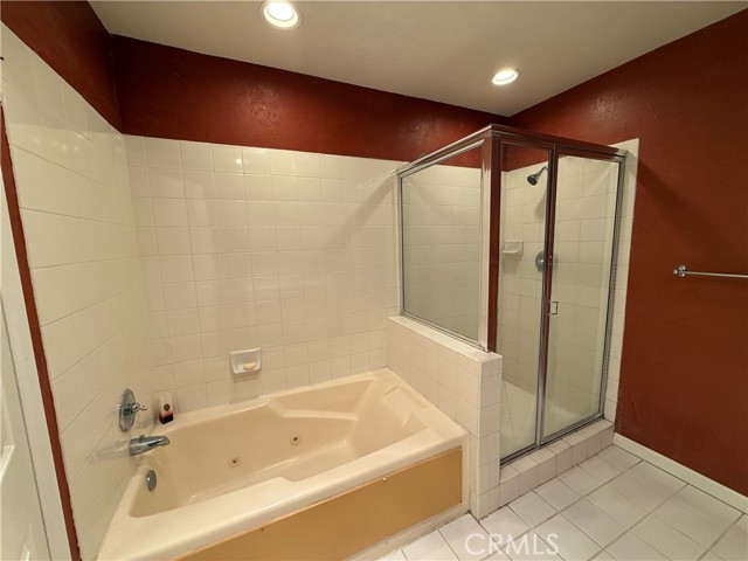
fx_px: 303
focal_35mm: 14
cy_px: 280
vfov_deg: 85.7
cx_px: 374
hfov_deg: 102.1
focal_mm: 2.22
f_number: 2.2
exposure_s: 1/120
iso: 80
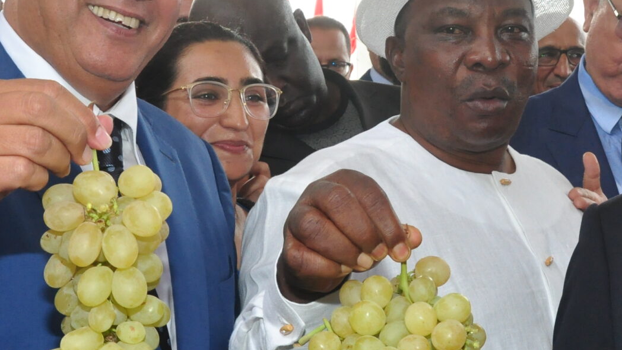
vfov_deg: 17.5
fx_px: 1138
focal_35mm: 69
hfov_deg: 30.5
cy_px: 173
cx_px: 380
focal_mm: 18
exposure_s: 1/200
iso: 800
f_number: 11
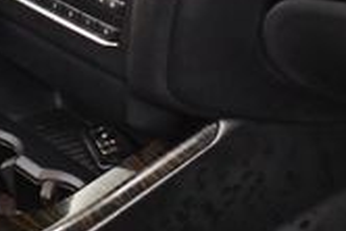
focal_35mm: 162
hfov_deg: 12.7
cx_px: 233
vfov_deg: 8.4
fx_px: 1558
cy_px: -50
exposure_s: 1/80
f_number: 3.8
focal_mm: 21
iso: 3200
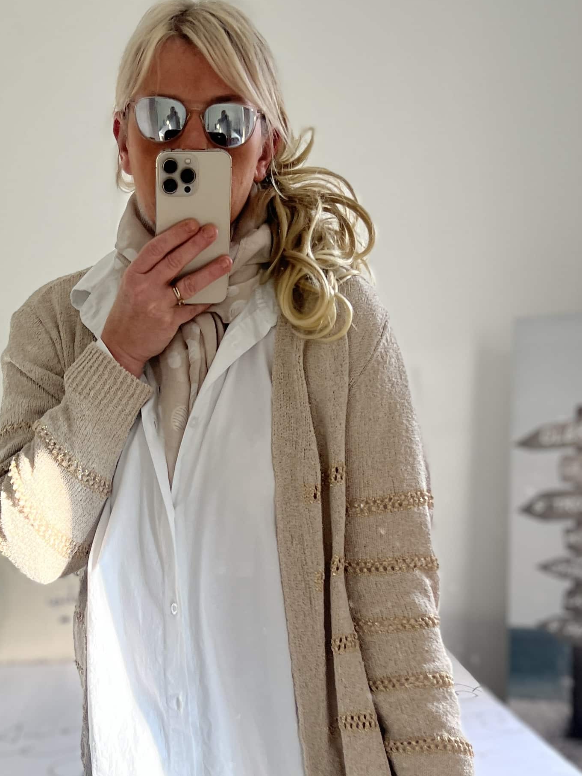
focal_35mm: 35
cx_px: 273
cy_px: 452
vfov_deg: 52.4
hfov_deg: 40.7
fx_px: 785
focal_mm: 5.7
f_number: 1.5
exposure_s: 1/336
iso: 50
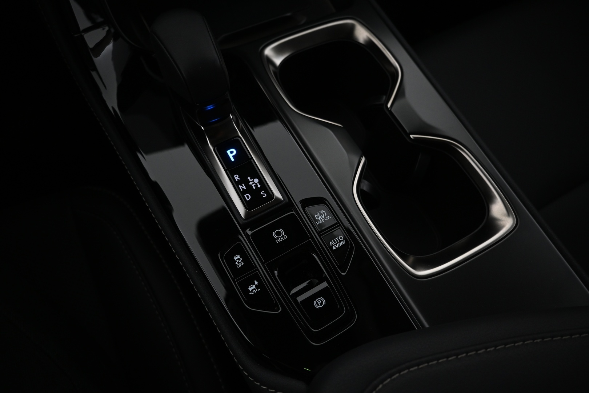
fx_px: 393
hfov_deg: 73.7
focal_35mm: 24
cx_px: 294
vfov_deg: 53.1
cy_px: 196
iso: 640
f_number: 3.5
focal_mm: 16
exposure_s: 1/30
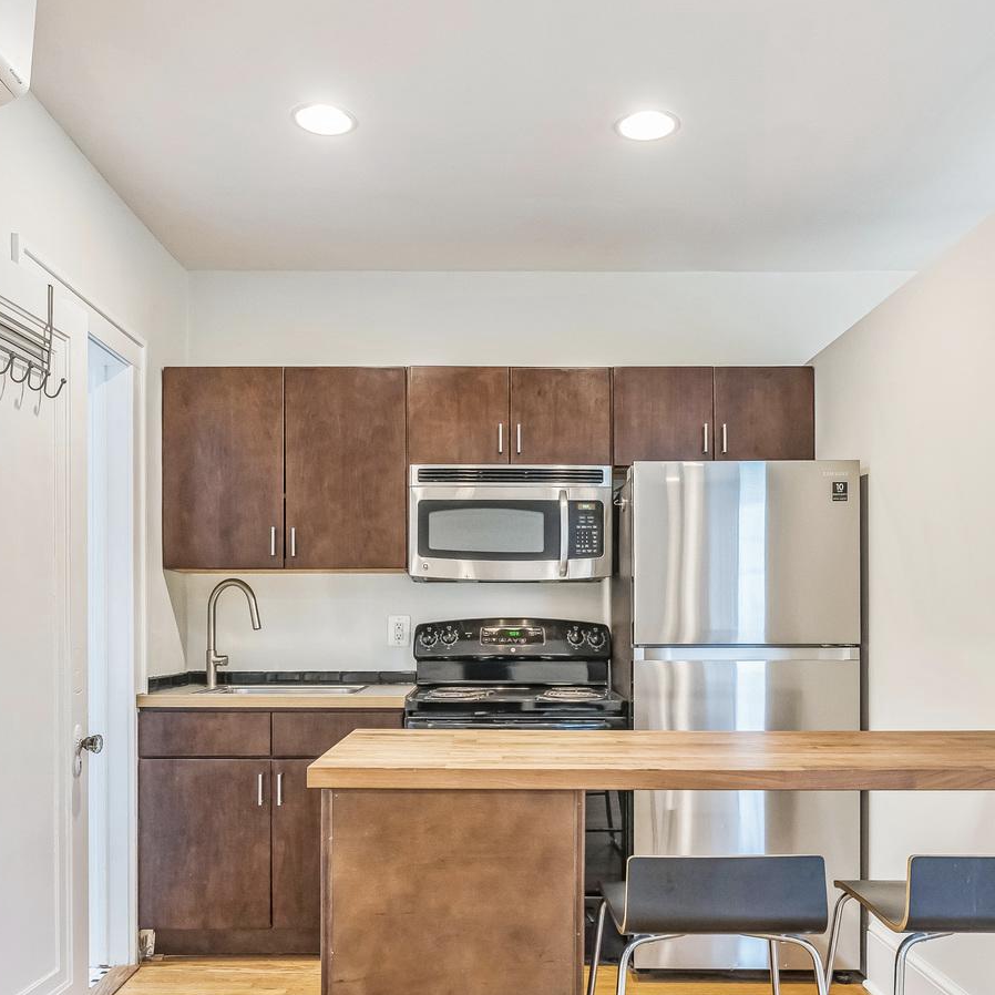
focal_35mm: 31
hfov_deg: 52.5
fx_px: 1008
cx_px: 499
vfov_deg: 51.9
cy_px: 627
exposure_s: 1/25
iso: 800
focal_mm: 16
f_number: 5.6
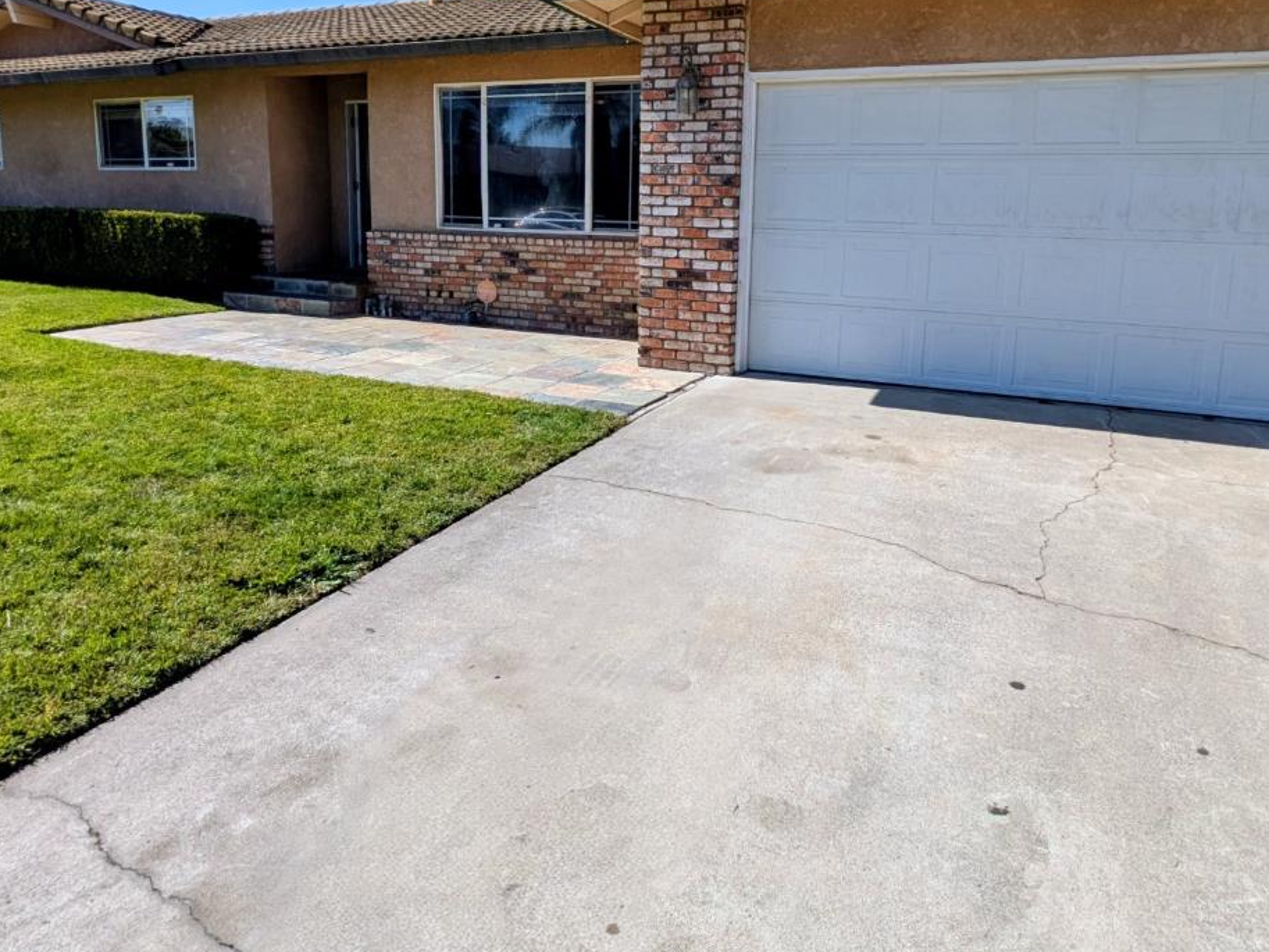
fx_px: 843
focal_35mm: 23
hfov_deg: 73.9
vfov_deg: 58.0
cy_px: 343
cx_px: 659
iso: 43
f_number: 2.2
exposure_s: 1/1852
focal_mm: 1.83
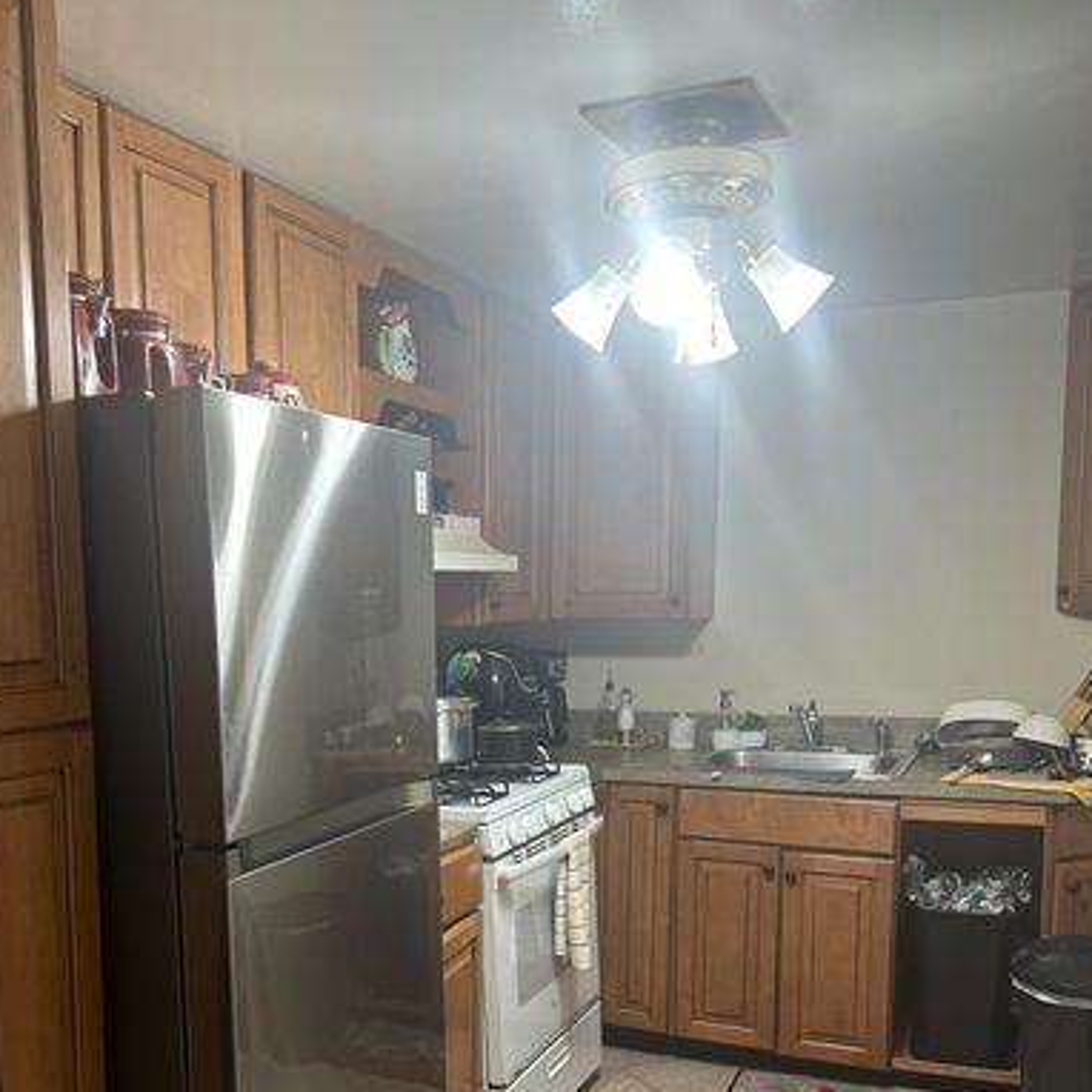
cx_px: 420
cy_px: 790
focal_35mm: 37
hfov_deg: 44.6
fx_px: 1321
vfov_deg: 43.8
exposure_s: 1/60
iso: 125
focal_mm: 6.86
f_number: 1.78
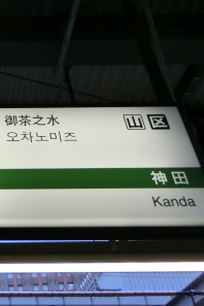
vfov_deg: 34.8
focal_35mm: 56
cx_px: -76
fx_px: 476
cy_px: 73
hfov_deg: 21.4
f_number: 3.5
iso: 80
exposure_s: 1/125
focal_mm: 4.5
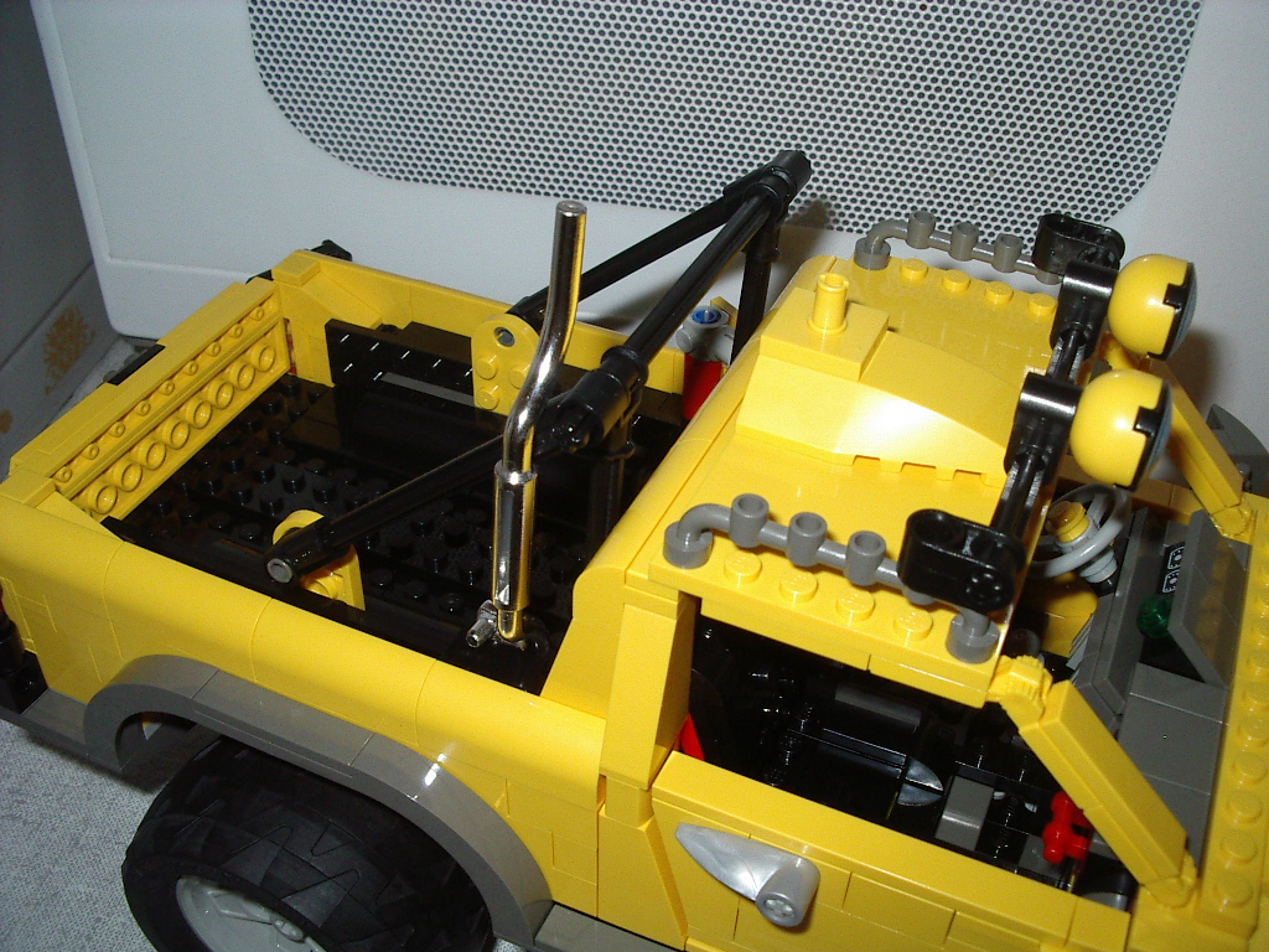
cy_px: 476
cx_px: 634
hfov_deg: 49.0
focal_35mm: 38
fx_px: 1393
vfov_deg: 37.7
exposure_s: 1/60
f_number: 4.8
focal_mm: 5.8
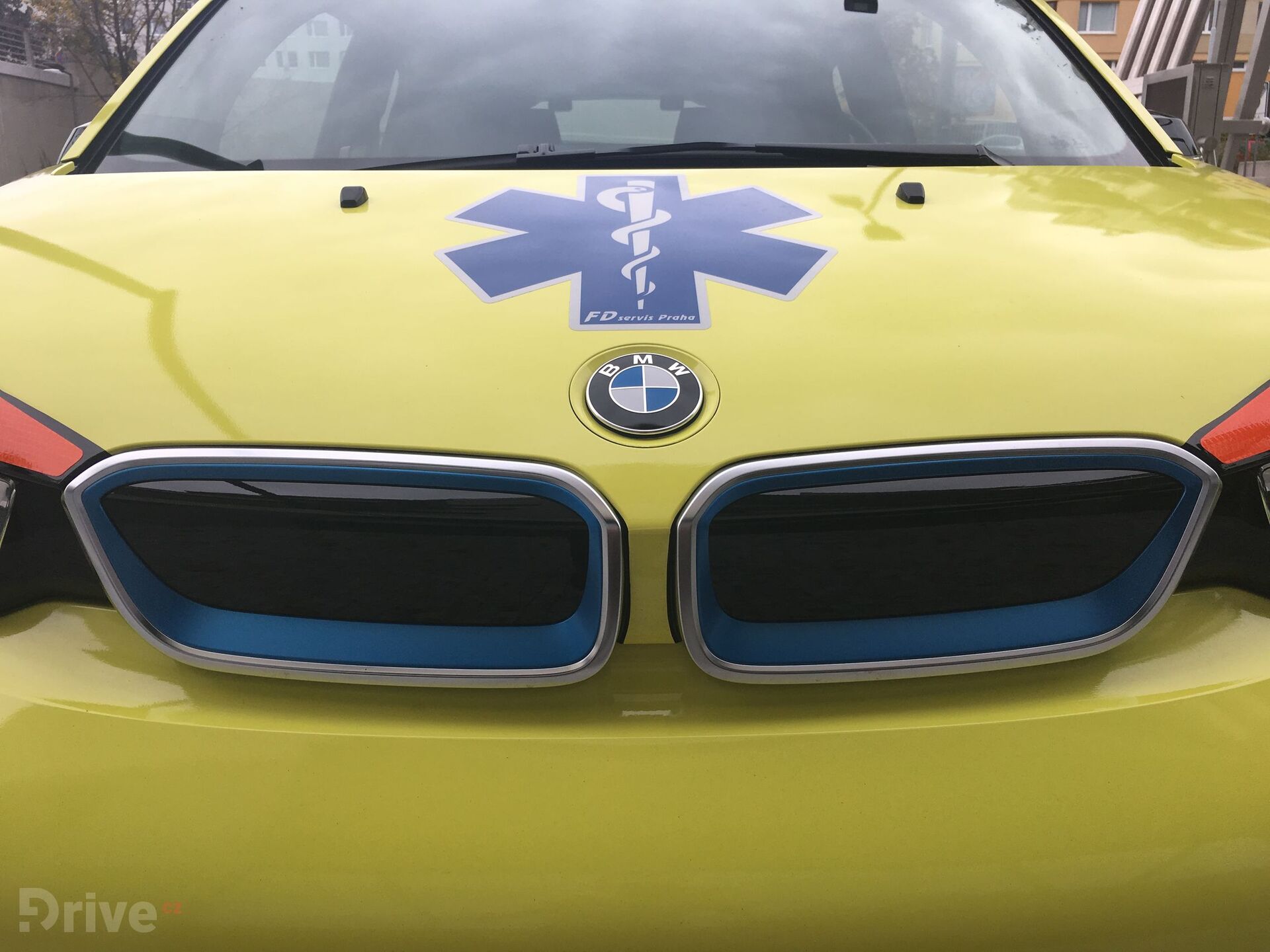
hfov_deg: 61.7
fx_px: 1064
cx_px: 635
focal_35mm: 29
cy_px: 476
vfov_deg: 48.2
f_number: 2.2
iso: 25
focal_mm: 4.15
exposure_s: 1/403
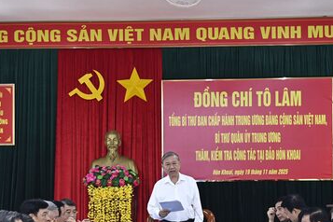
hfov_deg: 24.2
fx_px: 777
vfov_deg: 16.2
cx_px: 155
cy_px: 166
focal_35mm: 84
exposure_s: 1/250
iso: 2500
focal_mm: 50
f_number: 4
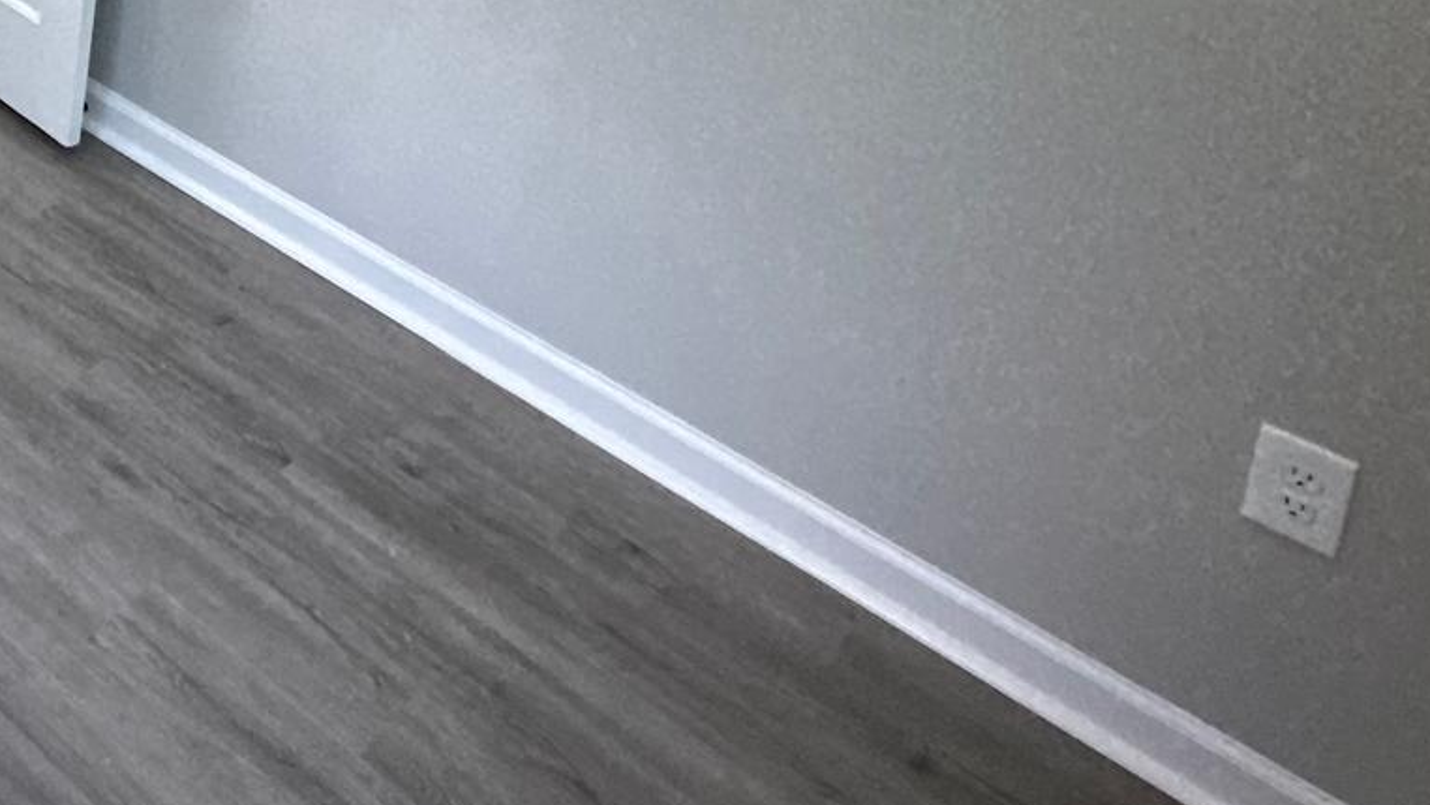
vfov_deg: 22.3
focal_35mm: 41
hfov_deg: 37.9
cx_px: -257
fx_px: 1555
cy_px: -488
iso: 125
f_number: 2.2
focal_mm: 2.22
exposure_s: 1/120
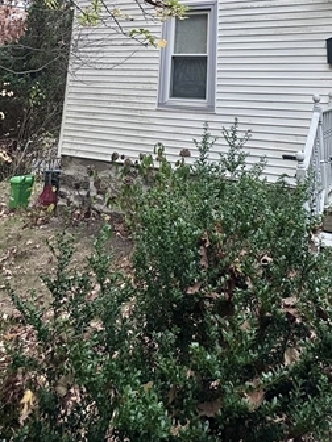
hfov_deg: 43.7
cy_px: -25
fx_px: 409
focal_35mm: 32
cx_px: 216
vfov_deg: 45.3
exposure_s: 1/181
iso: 40
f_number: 2.2
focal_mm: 2.22
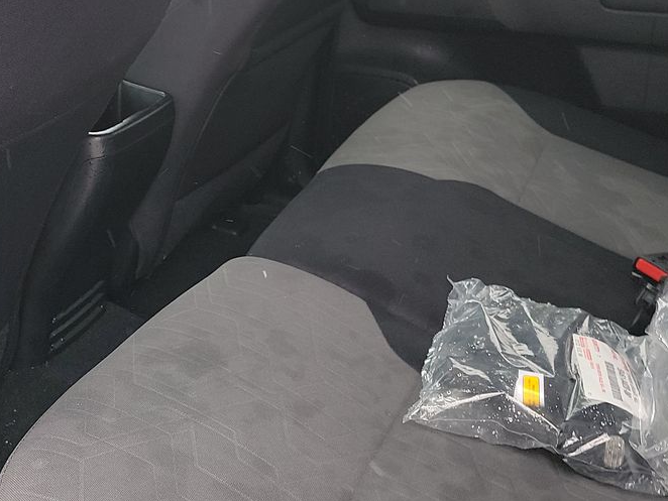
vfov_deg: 24.4
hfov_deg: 32.7
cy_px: 38
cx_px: 180
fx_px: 1120
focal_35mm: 58
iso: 111
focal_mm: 6.7
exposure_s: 1/59
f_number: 1.8
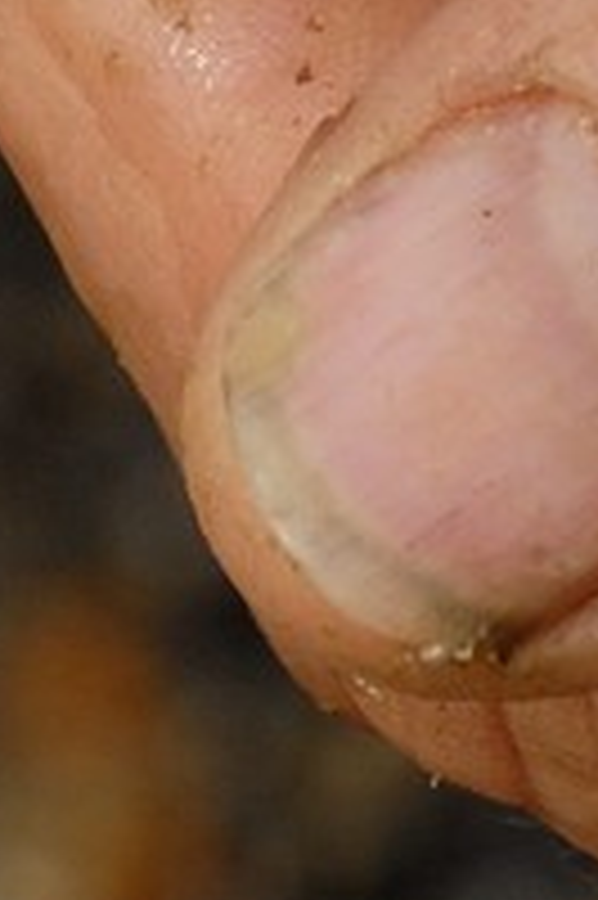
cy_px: -1840
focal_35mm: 781
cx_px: 773
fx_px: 19492
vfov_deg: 2.6
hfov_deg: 1.8
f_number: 8.5
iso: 100
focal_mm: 65
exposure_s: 1/200
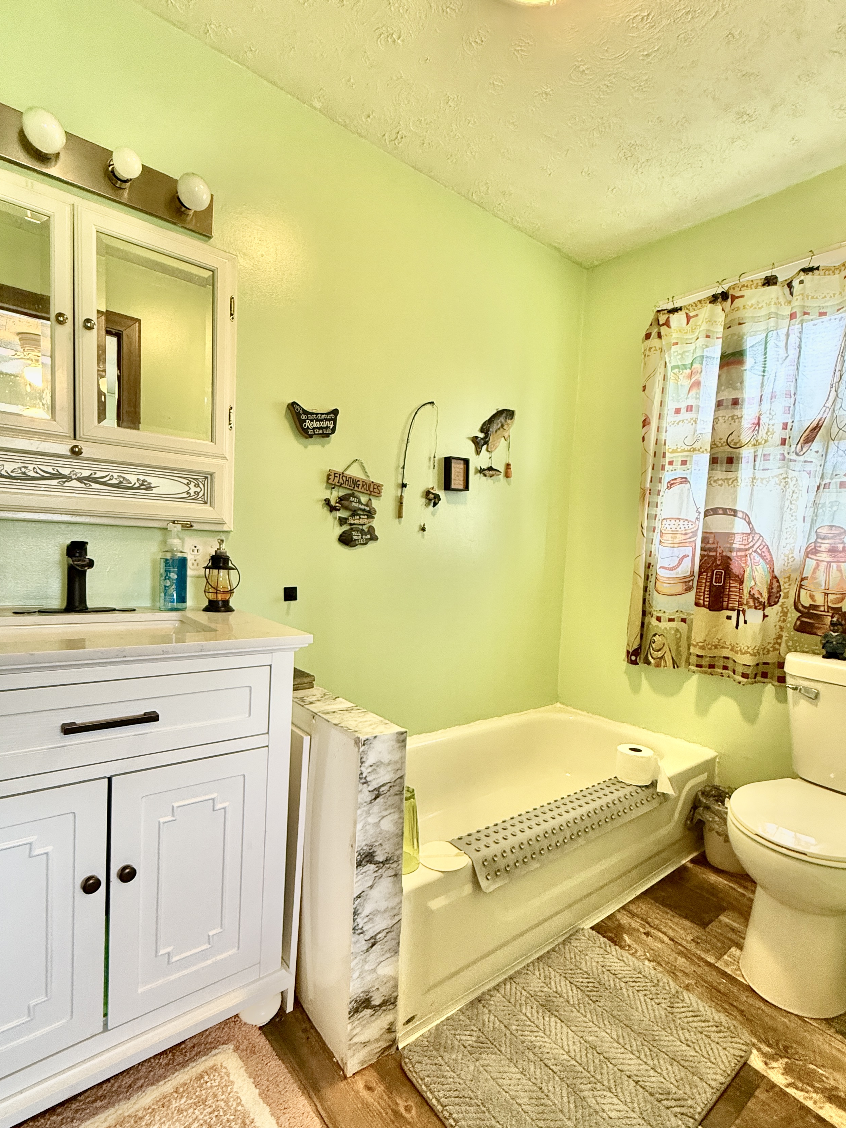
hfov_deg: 74.7
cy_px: 593
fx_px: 554
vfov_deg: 91.0
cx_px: 424
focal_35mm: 17
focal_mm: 2.22
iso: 250
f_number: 2.2
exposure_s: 1/60
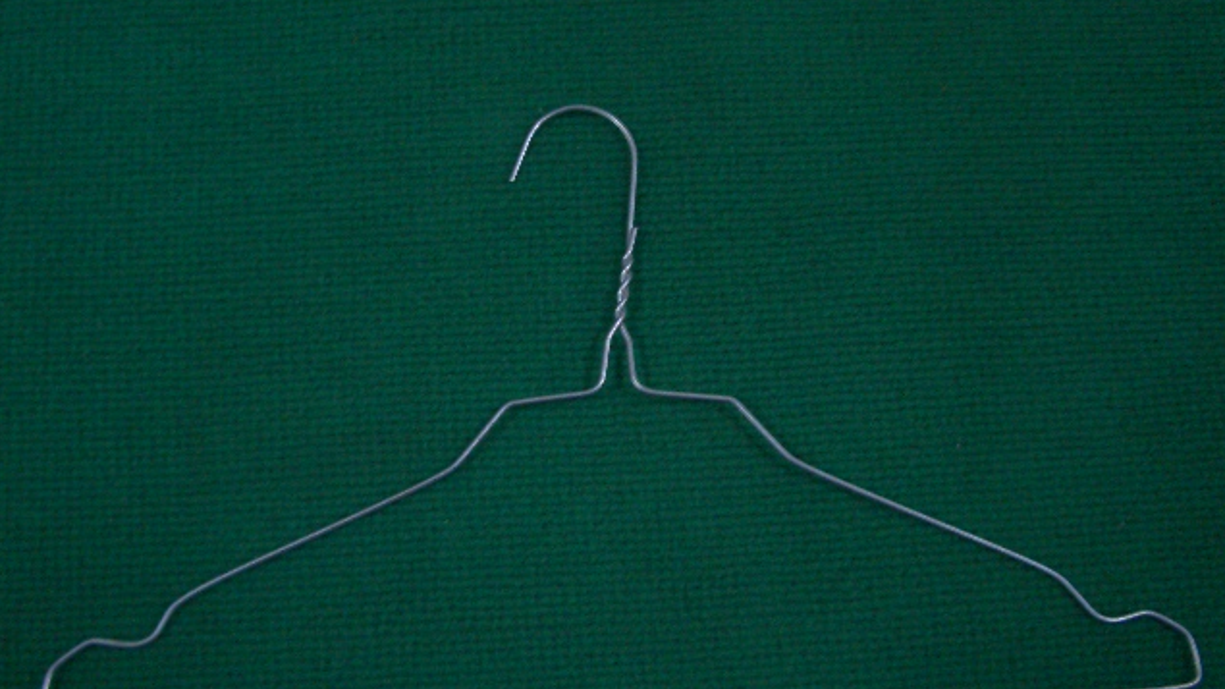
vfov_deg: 26.4
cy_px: 430
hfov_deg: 45.5
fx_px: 1462
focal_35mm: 45
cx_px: 613
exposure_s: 1/8
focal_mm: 6.8
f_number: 2.8
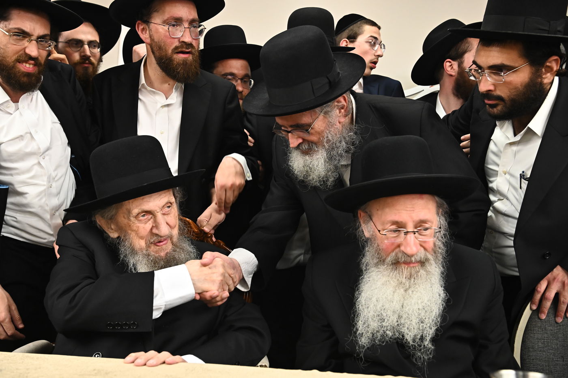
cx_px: 284
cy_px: 189
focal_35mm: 35
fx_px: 552
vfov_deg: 37.8
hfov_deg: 54.5
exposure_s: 1/200
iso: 3200
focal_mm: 35
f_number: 5.6
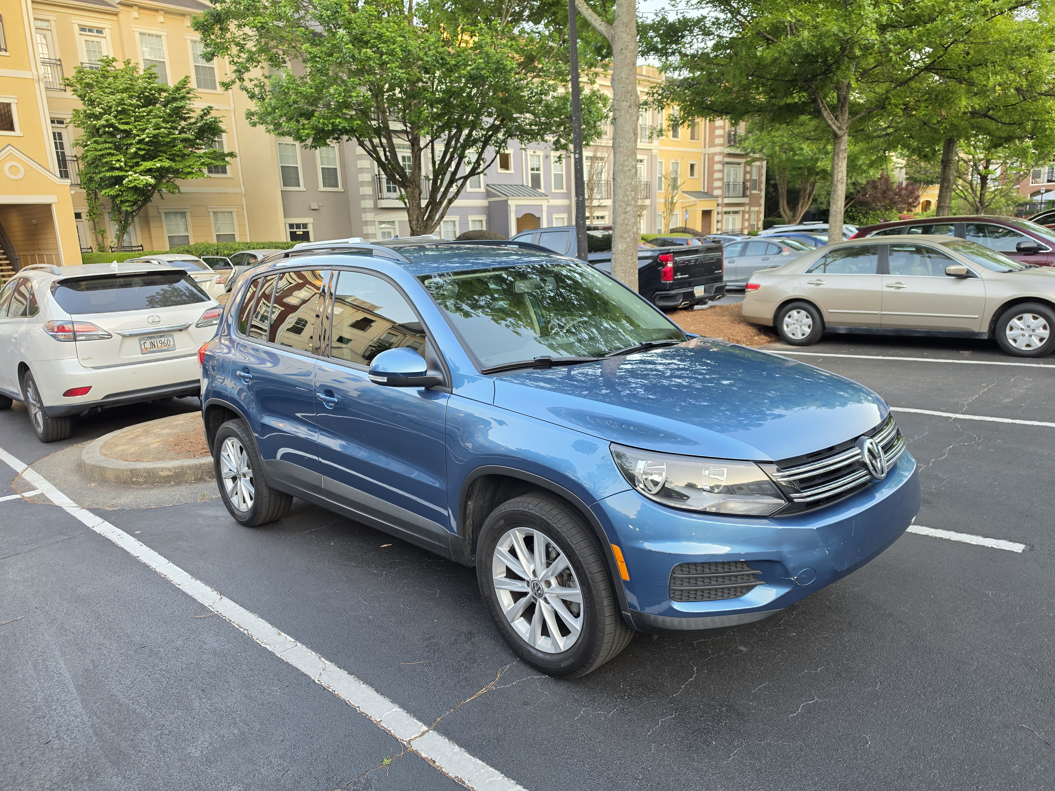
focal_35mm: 23
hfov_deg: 73.9
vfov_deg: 58.9
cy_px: 396
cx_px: 528
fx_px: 701
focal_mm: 6.5
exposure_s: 1/180
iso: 100
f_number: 1.4
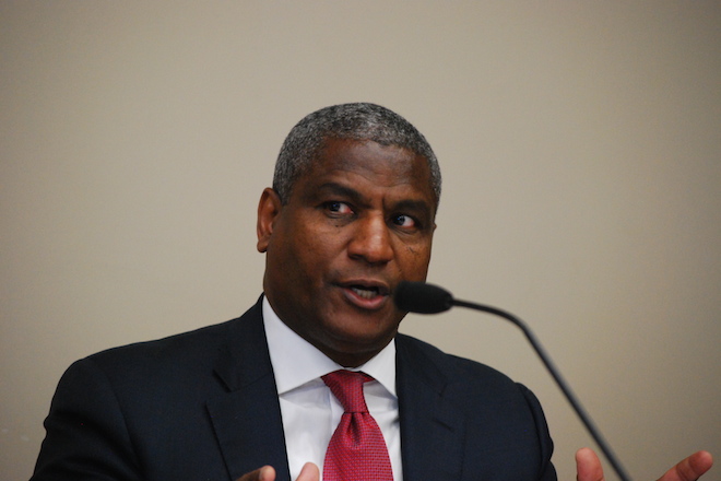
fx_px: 3485
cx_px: 360
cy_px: 240
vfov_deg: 7.9
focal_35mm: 174
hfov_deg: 11.8
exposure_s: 1/50
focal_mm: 116
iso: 1400
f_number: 5
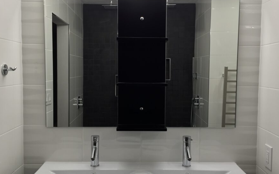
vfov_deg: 35.3
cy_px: 89
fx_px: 274
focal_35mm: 36
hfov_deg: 54.0
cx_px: 140
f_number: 2.2
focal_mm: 4.15
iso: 32
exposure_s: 1/40
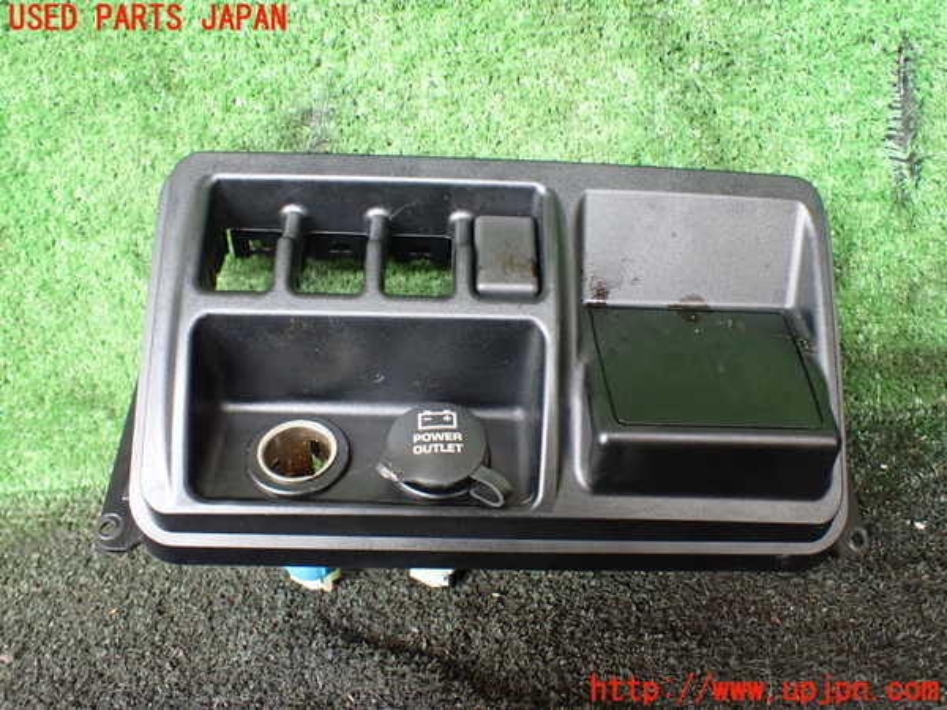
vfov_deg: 46.8
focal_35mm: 30
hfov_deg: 60.0
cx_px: 474
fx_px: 821
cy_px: 355
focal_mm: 5.4
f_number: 2.3
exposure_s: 1/30
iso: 800
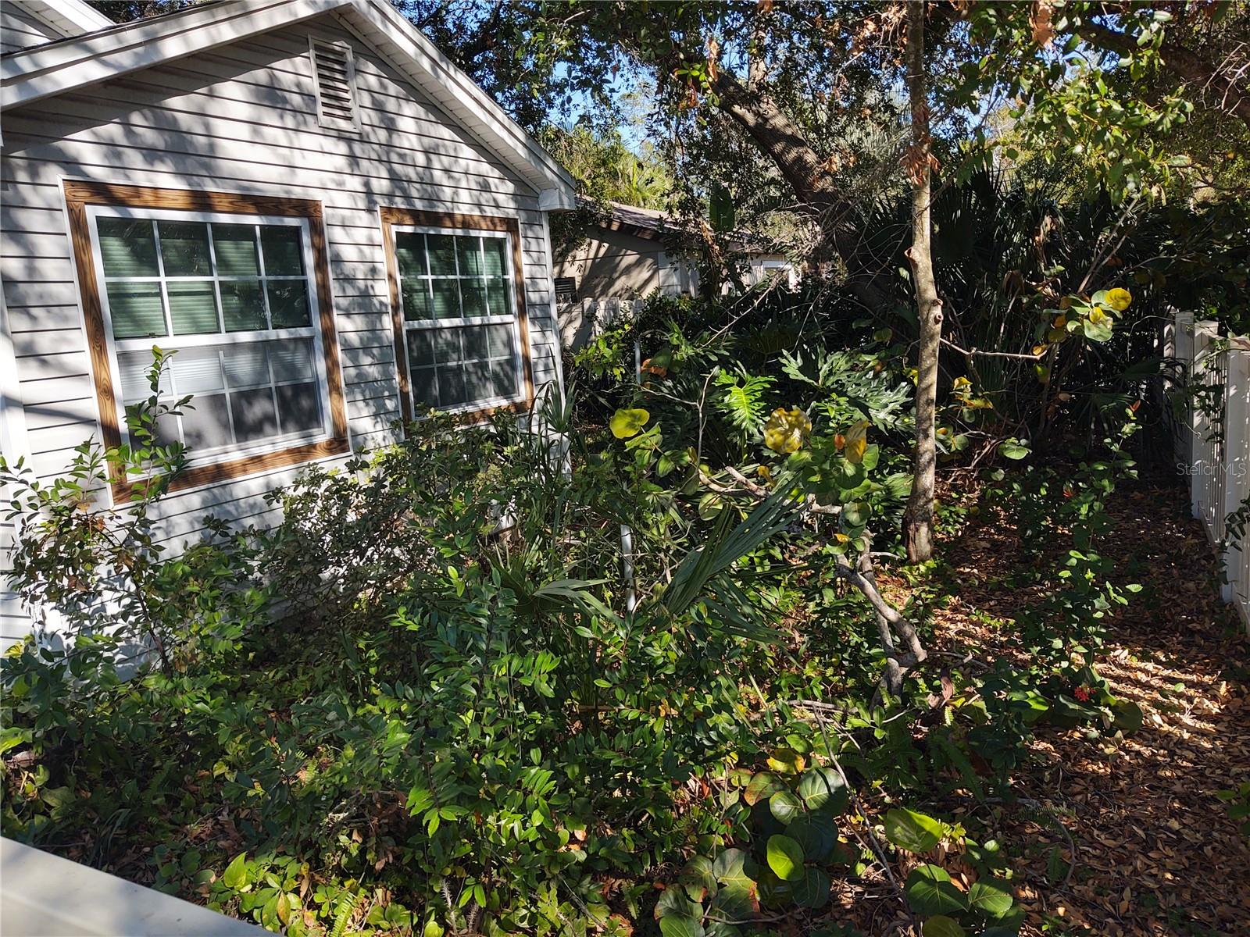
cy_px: 468
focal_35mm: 27
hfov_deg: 65.3
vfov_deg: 51.4
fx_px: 975
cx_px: 625
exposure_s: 1/2129
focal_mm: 4.75
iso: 100
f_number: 1.7
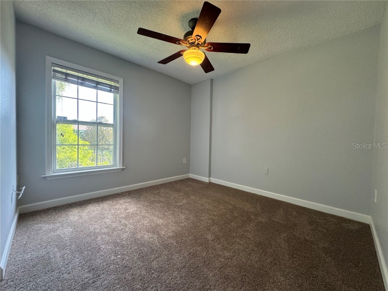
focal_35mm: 14
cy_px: 146
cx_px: 194
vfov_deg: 85.7
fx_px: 157
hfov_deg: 102.1
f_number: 2.2
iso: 320
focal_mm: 2.22
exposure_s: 1/120
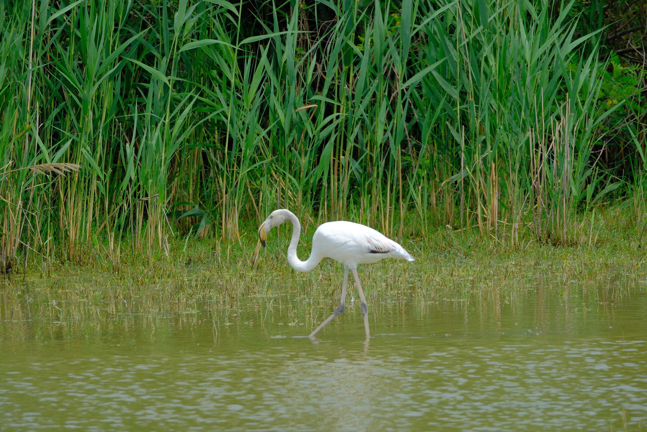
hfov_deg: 2.3
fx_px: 16174
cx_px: 324
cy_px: 216
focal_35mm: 900
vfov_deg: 1.5
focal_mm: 600
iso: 640
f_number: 8
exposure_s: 1/800
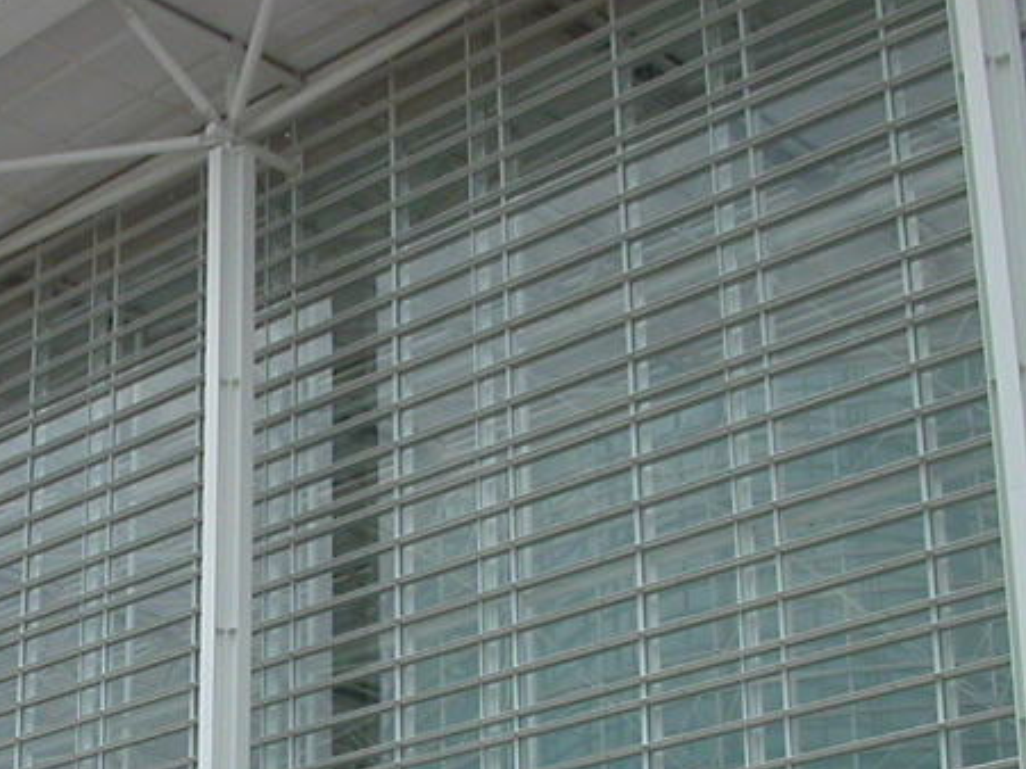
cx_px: -27
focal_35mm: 84
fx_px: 2489
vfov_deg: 17.1
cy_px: 810
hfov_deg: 22.3
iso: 100
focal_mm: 5.6
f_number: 4.5
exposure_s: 1/273
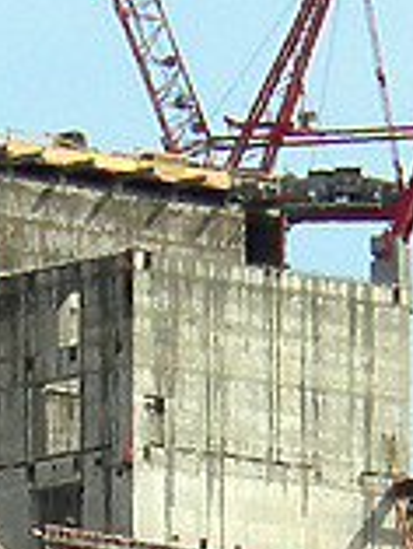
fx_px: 24687
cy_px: 916
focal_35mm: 1554
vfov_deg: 1.3
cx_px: 96
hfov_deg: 1.0
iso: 80
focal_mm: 45.1
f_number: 5.6
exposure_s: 1/500
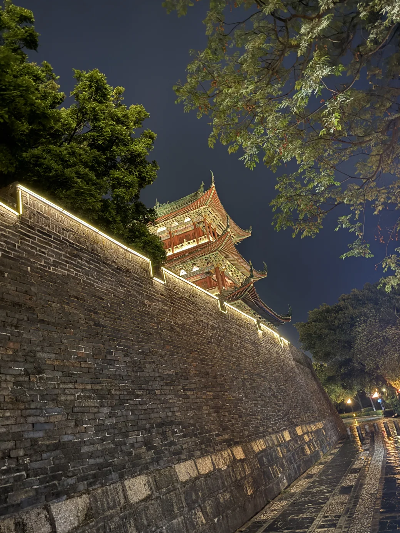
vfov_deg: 69.4
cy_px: 276
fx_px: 385
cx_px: 205
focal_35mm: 25
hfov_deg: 54.9
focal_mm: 6.76
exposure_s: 1/10
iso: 1250
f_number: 1.78
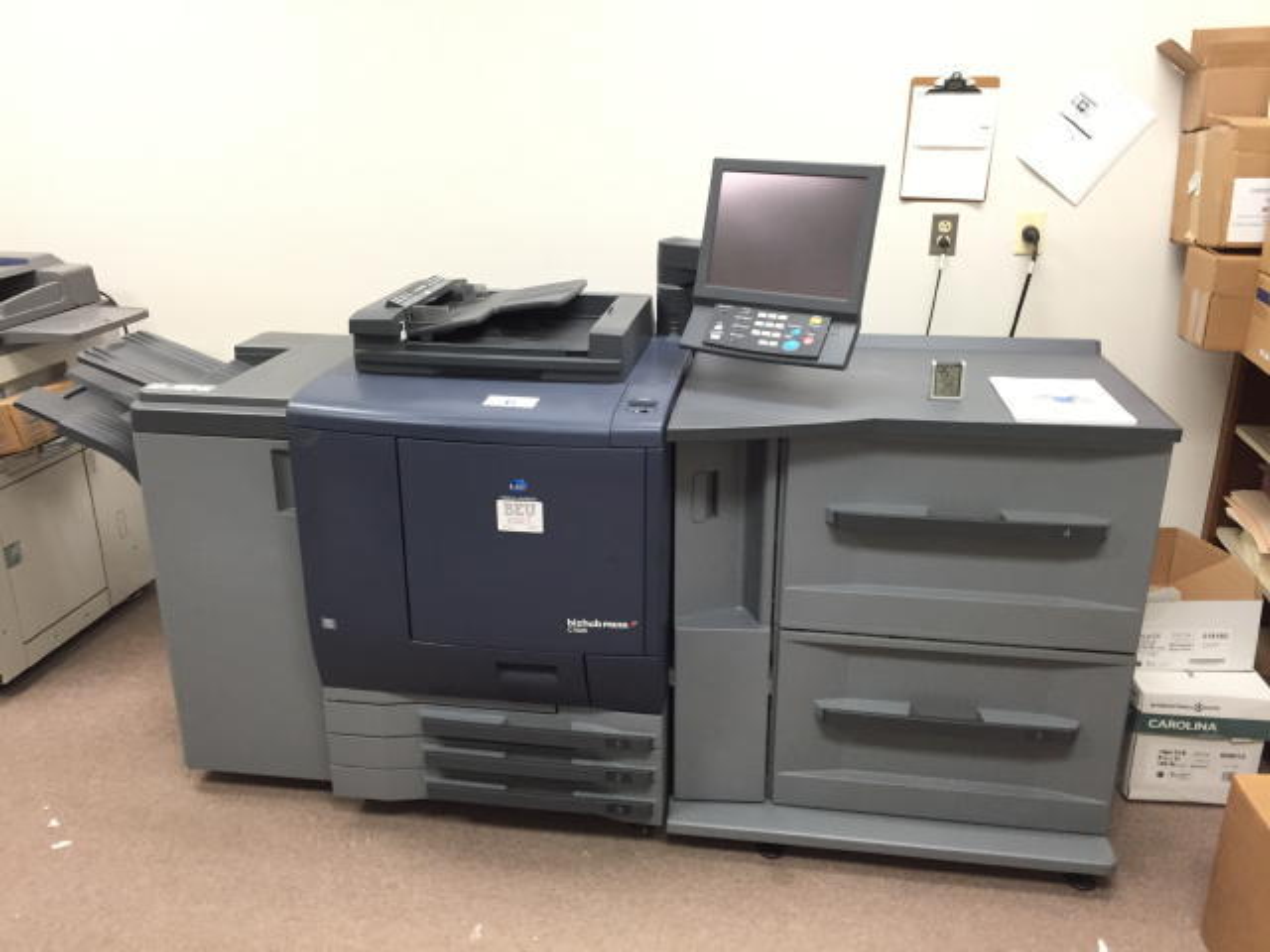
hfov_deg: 61.7
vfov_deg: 48.2
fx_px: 1064
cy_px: 476
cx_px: 635
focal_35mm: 29
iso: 100
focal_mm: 4.15
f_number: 2.2
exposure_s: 1/30
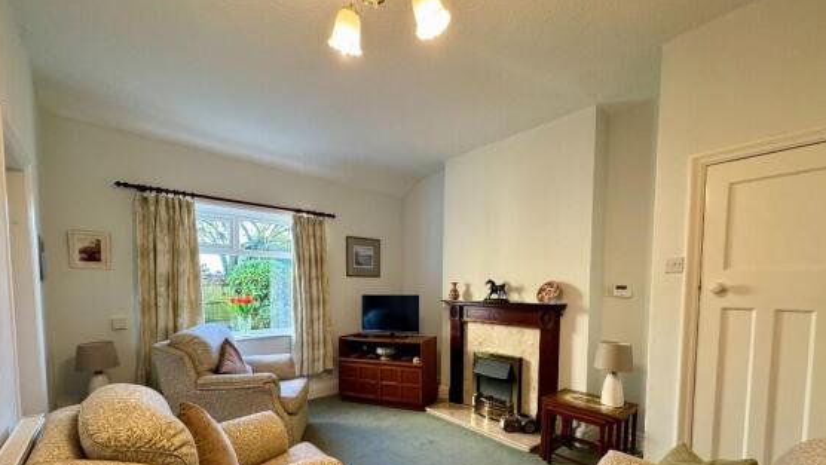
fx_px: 351
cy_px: 311
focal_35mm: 16
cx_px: 418
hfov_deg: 99.4
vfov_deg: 65.3
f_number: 2.2
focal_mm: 2.22
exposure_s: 1/50
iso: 200
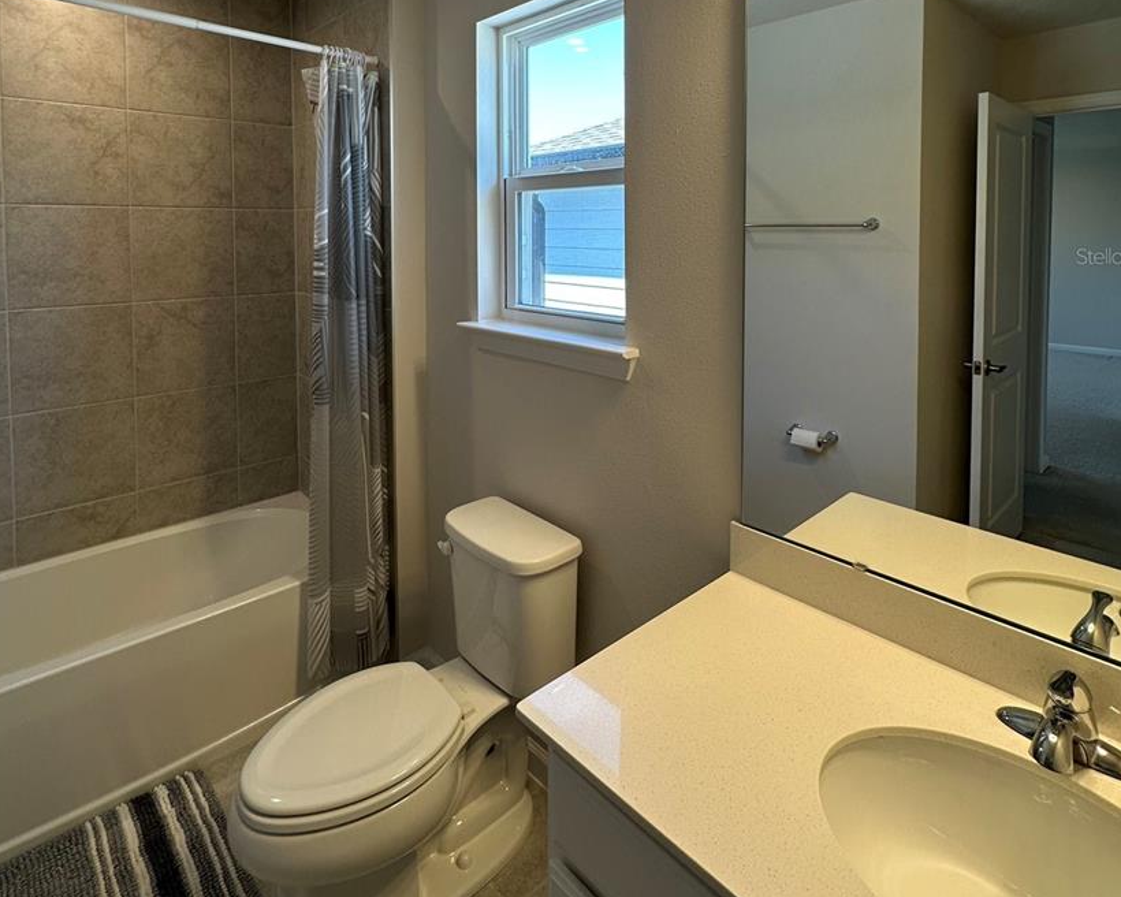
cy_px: 256
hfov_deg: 80.4
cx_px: 558
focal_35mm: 20
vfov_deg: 65.1
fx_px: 664
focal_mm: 2.22
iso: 64
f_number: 2.2
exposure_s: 1/120
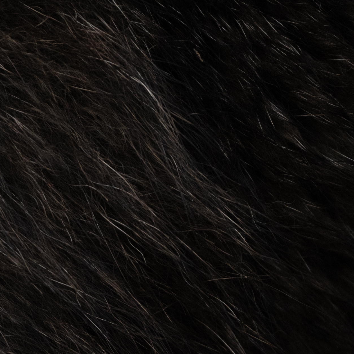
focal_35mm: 2231
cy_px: 722
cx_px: -661
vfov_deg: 0.8
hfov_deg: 0.8
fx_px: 25813
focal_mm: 400
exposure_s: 1/1250
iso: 800
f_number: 3.2
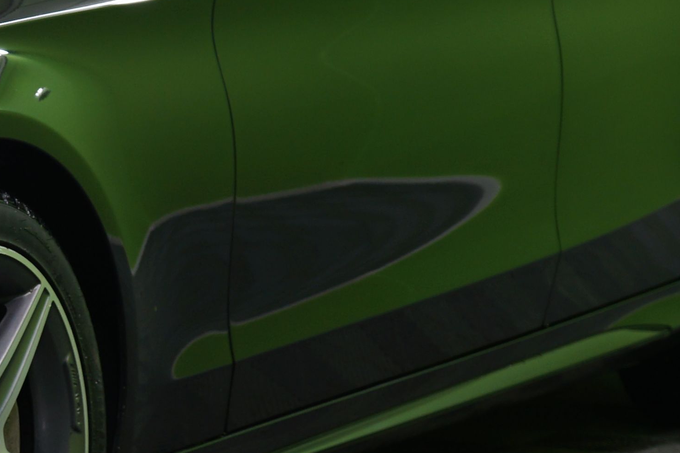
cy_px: 143
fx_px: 3457
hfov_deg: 10.9
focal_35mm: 183
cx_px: -268
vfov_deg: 7.5
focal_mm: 45
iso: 200
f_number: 5
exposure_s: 1/40
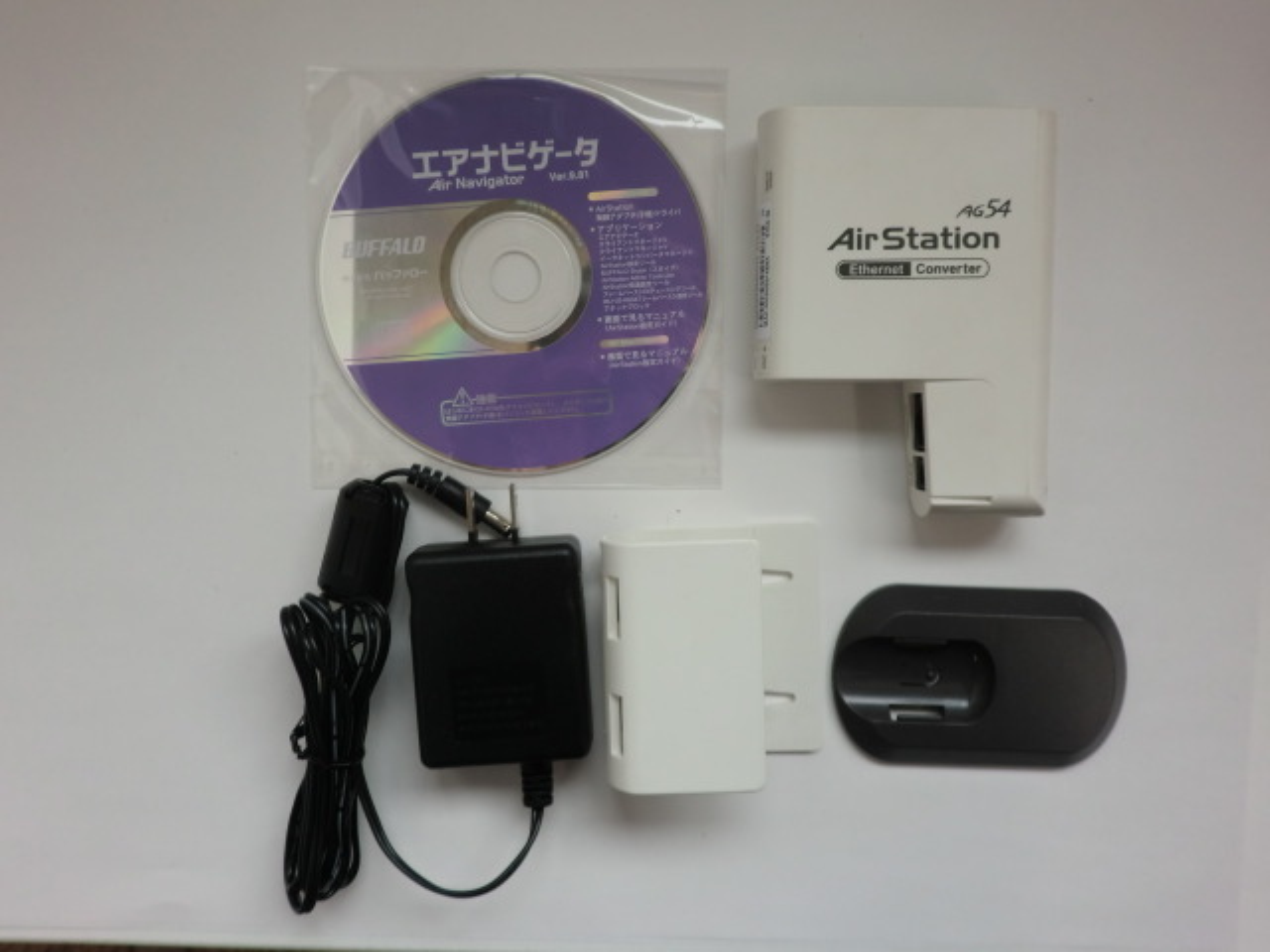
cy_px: 476
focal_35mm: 26
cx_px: 635
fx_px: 954
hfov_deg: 67.3
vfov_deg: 53.1
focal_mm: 4.7
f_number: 2.8
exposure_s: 1/80
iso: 50
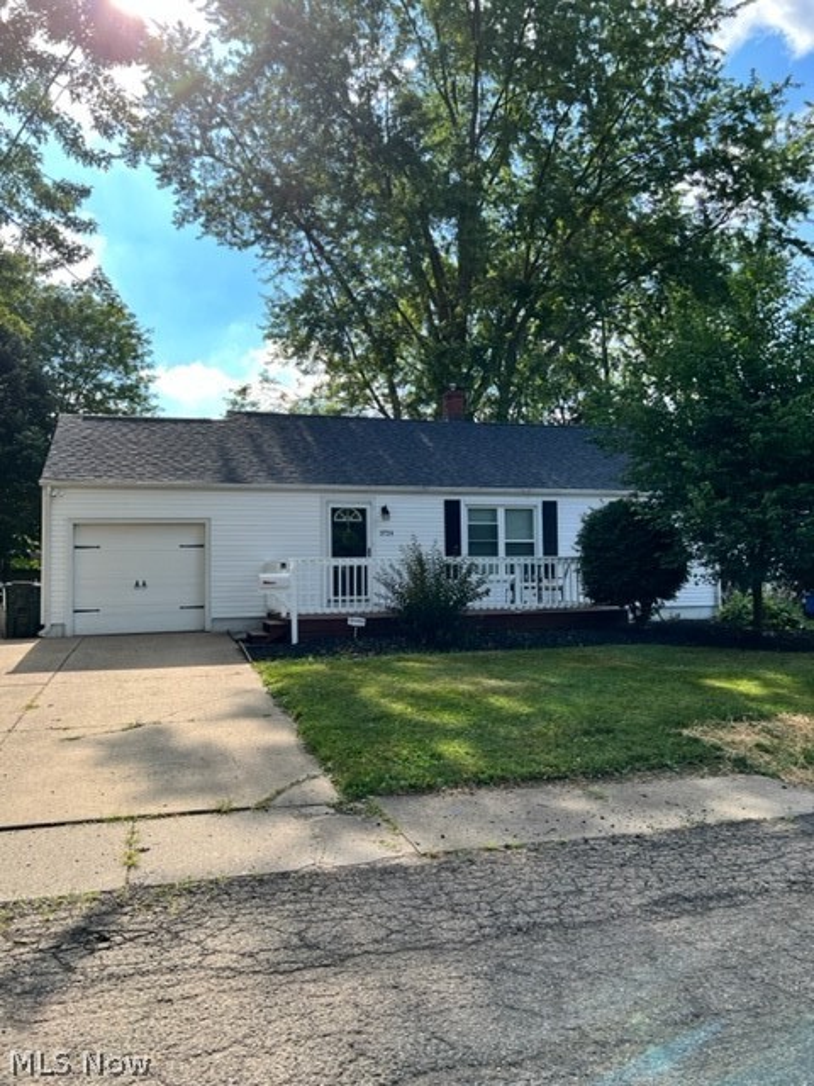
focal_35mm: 26
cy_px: 543
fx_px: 815
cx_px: 407
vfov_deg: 67.3
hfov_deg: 53.1
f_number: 1.5
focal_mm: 5.7
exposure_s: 1/1597
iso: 50
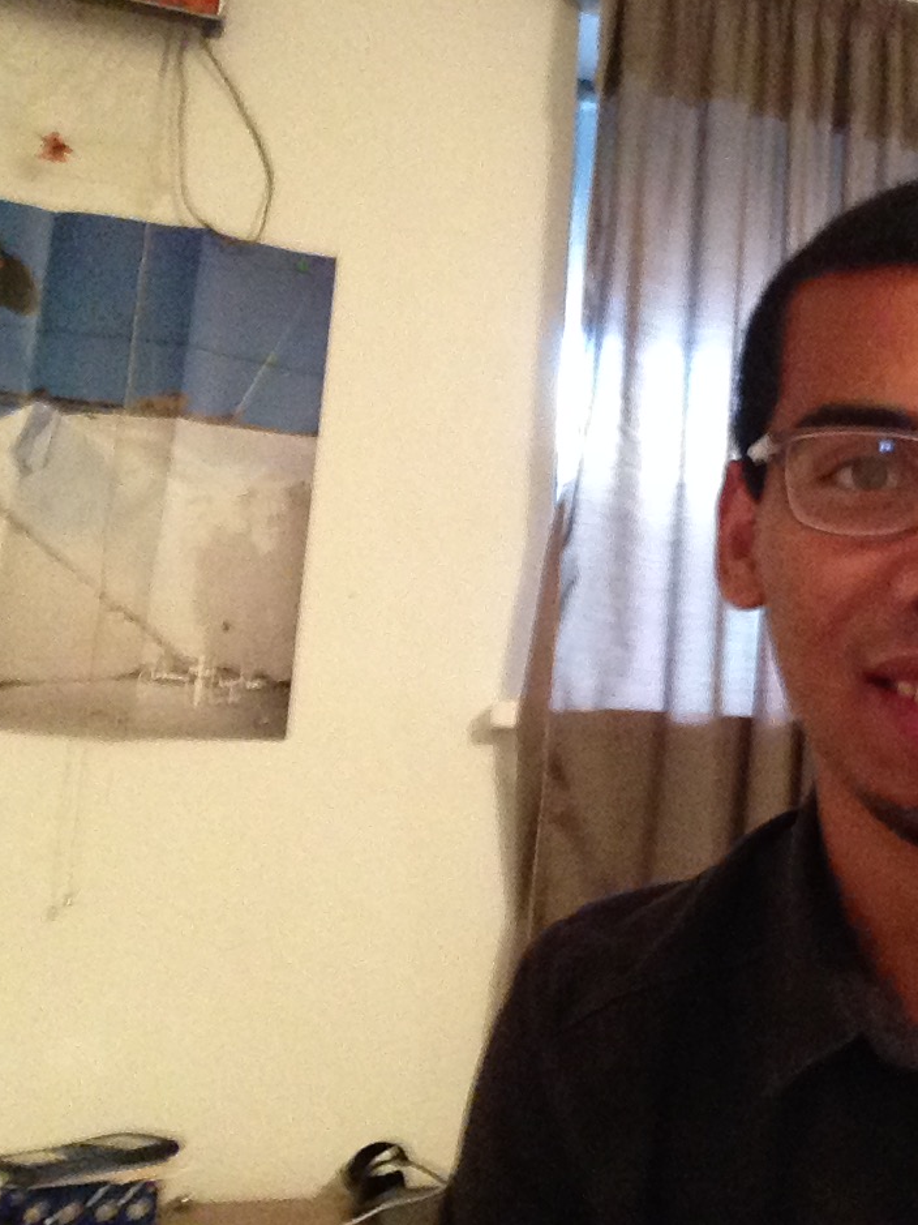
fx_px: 1592
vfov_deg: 42.1
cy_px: 604
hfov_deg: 30.8
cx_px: 814
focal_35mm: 45
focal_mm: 2.15
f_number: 2.4
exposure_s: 1/15
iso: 640
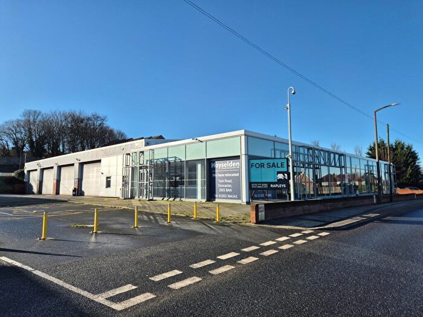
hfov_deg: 73.9
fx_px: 281
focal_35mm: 23
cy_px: 158
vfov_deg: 58.9
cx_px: 212
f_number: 1.8
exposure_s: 1/1508
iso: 25
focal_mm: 5.4
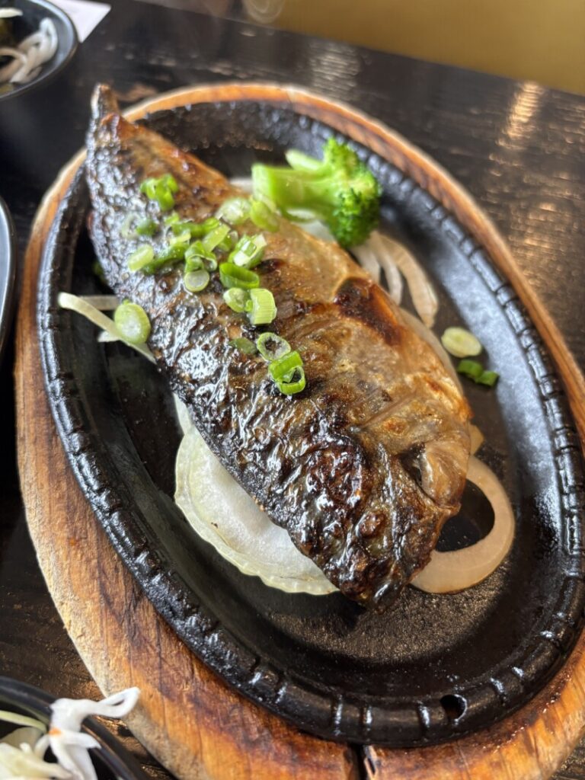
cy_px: 390
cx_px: 292
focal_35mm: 26
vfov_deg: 67.3
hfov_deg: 53.1
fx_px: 586
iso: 160
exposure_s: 1/60
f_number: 1.6
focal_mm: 5.96
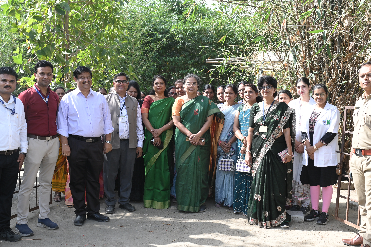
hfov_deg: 46.4
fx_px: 433
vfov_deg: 31.8
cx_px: 190
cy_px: 141
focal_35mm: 42
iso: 200
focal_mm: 35
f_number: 6.3
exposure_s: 1/200
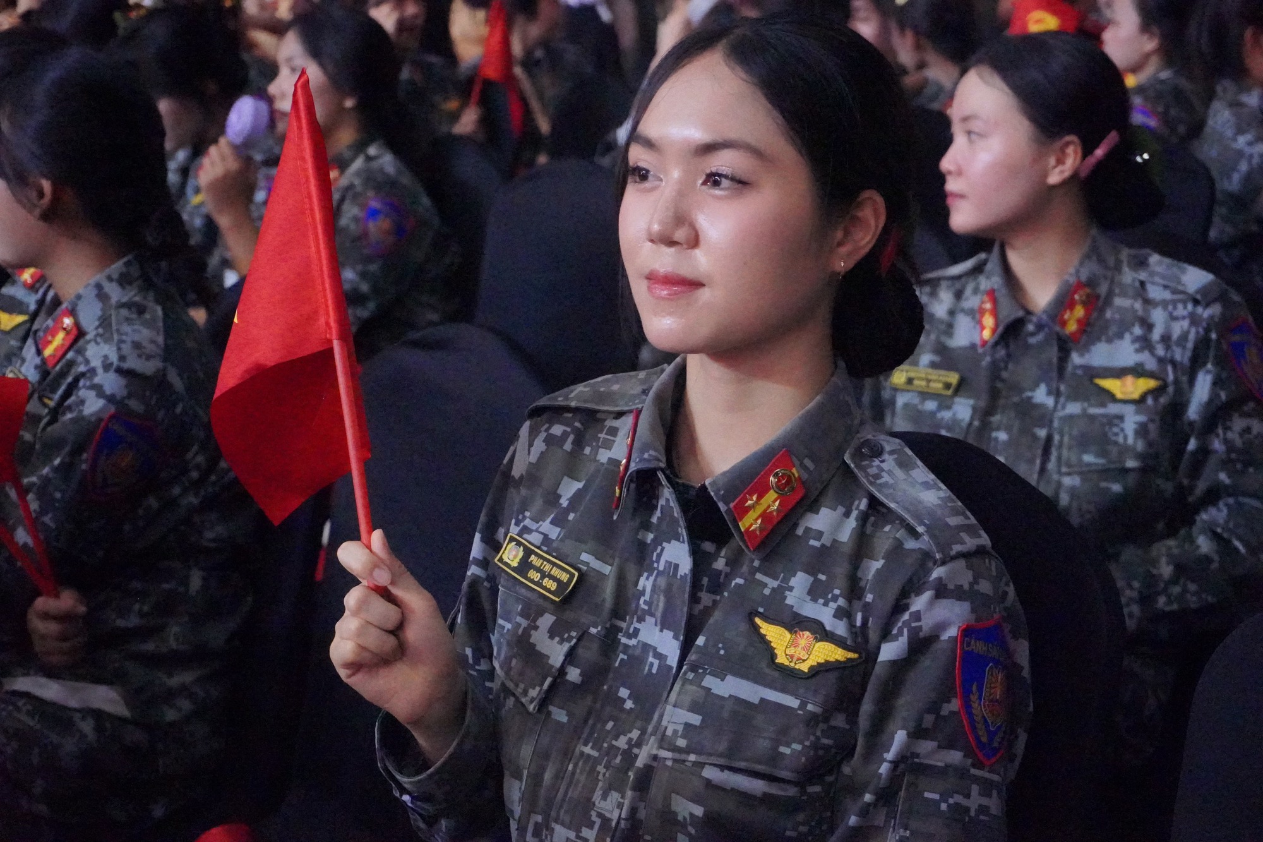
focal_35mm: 75
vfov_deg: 18.2
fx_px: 2631
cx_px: 632
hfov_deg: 27.0
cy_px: 421
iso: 20000
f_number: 5.6
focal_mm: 50
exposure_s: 1/320
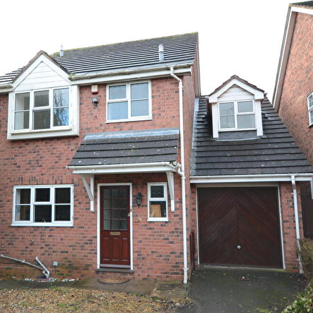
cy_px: 154
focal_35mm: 28
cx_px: 141
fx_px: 286
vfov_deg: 57.3
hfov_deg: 57.2
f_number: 4.8
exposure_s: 1/40
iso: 100
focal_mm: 14
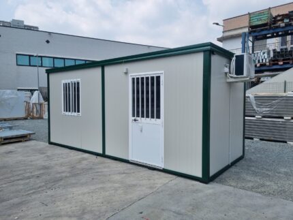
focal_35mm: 26
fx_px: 220
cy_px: 110
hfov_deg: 67.3
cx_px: 146
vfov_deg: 53.1
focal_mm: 5.4
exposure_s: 1/2808
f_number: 1.8
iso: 50
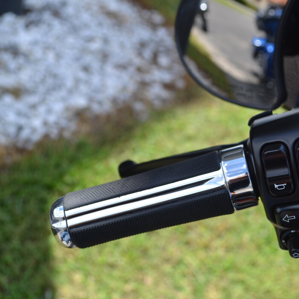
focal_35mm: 77
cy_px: 149
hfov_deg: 22.3
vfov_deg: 22.5
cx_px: 211
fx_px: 752
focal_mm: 40
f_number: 7.1
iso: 100
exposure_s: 1/200
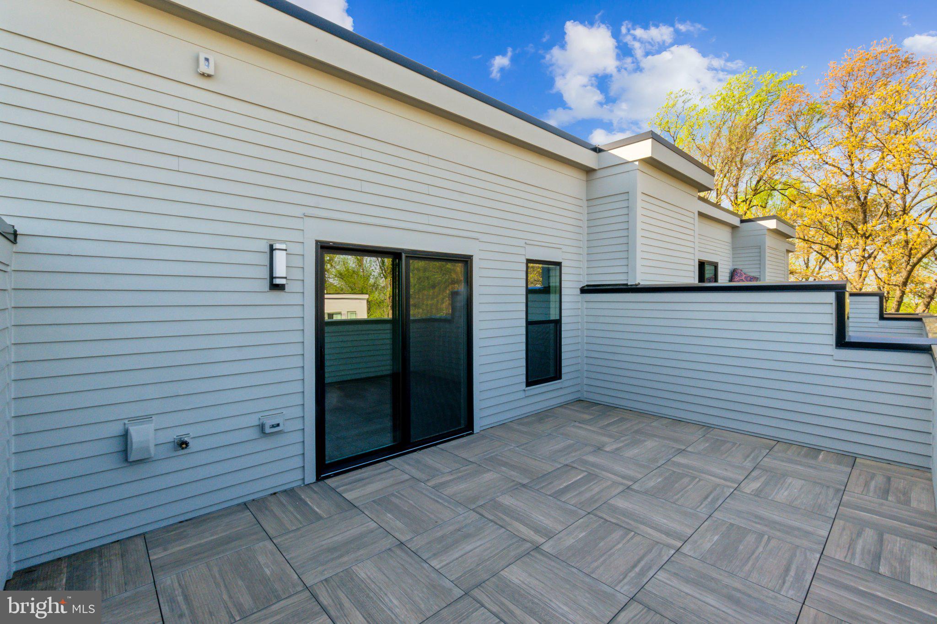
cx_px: 468
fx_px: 390
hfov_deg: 100.4
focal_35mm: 15
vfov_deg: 77.3
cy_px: 312
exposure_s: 1/20
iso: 200
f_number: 22
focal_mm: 10
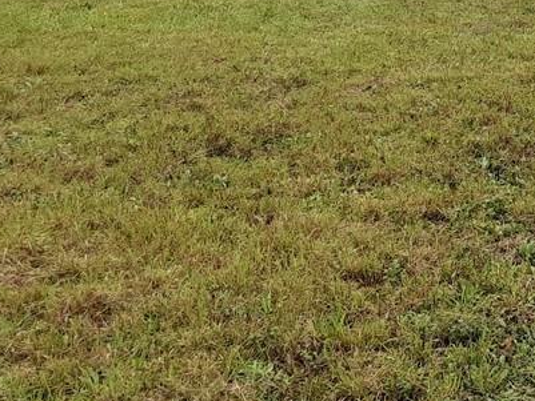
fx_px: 1067
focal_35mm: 69
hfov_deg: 25.9
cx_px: 598
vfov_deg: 19.9
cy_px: -92
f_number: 1.9
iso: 40
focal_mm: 2.91
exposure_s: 1/896
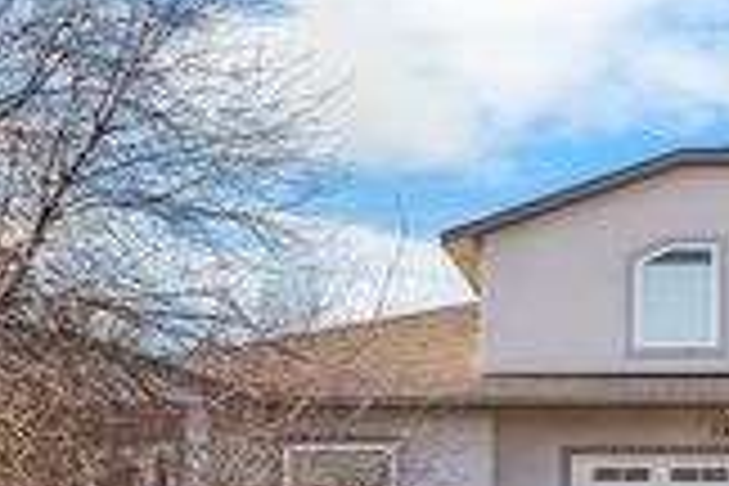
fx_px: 1498
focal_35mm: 74
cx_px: 544
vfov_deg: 17.9
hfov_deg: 27.0
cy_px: 511
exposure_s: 1/500
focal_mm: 24
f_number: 5
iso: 500
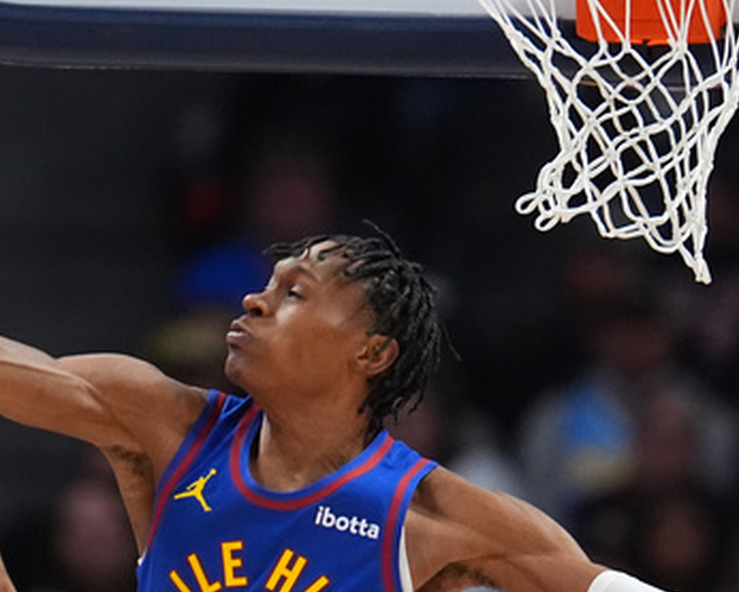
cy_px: 407
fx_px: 24328
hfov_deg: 1.7
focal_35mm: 1112
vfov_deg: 1.4
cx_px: -51
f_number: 3.5
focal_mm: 400
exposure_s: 1/1600
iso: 5000
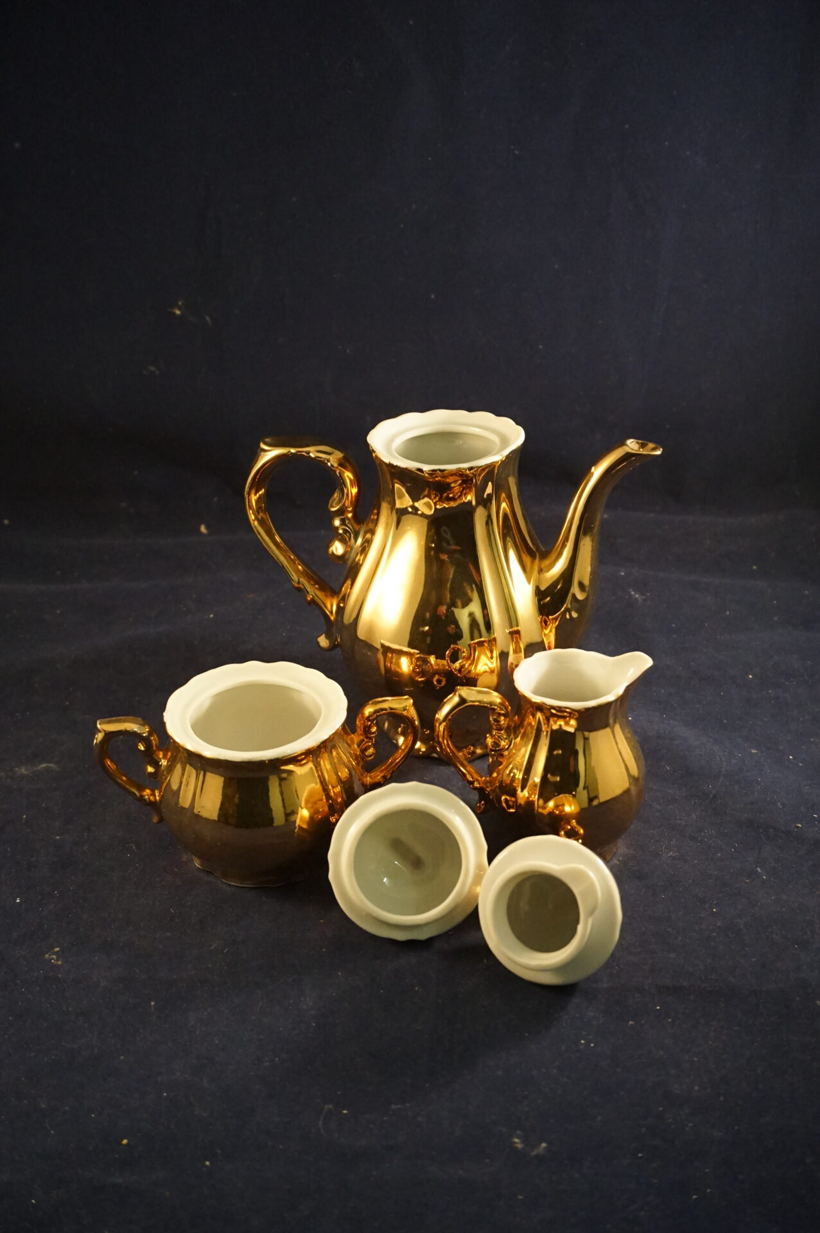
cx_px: 410
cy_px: 616
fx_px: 1386
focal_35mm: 40
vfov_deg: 48.0
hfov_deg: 33.0
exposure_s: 1/160
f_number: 4.5
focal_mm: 27
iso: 3200
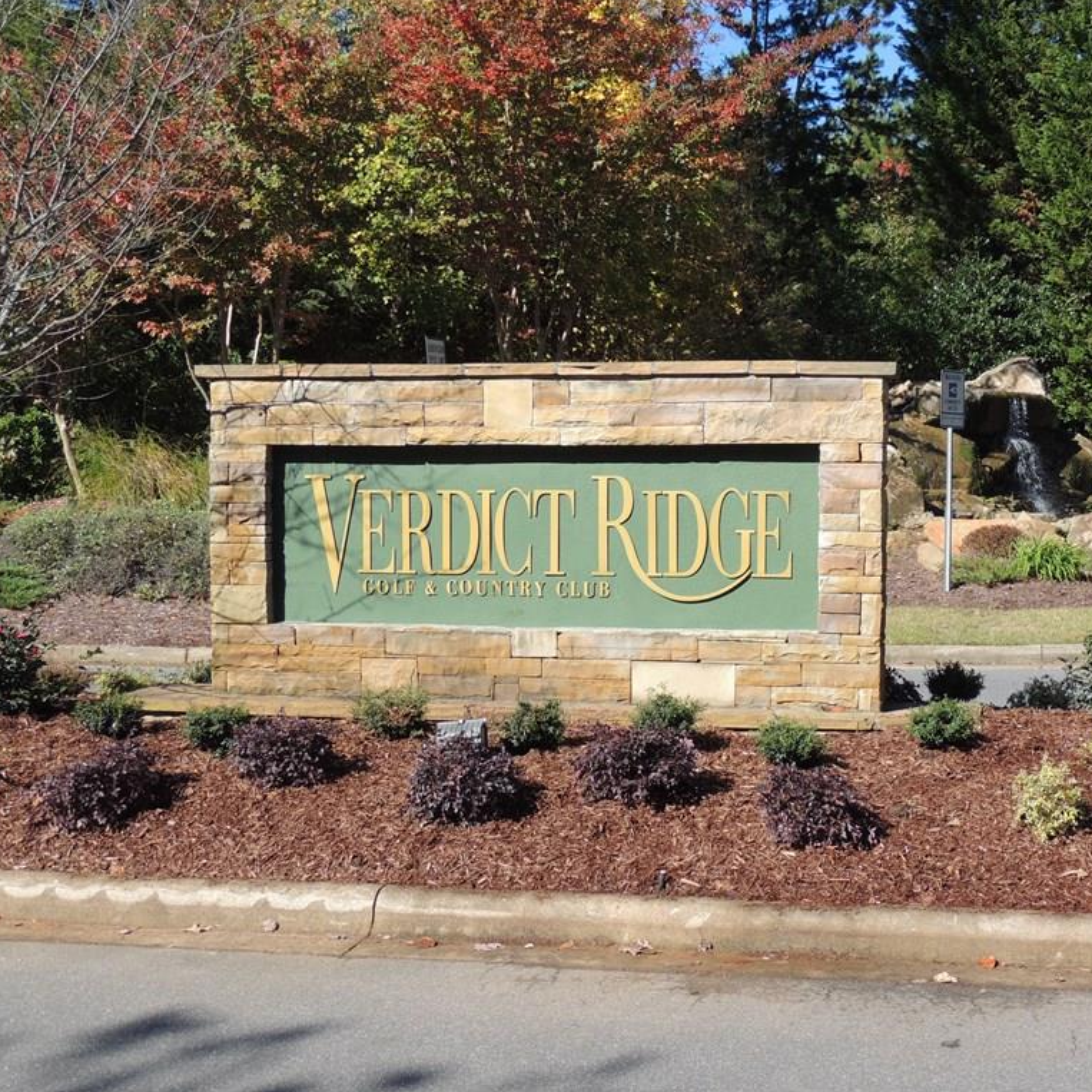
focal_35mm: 51
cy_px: 547
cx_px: 720
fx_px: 1820
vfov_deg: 33.4
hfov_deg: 33.1
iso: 100
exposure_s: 1/800
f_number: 3.4
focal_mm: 7.6
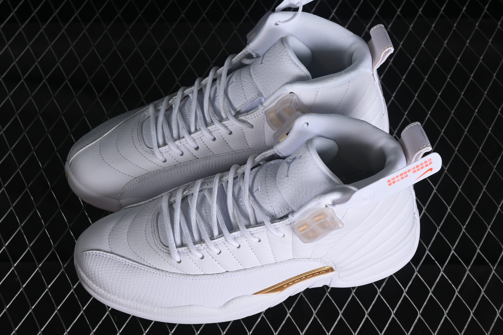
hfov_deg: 27.0
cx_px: 252
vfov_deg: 18.2
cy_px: 168
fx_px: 1048
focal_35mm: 75
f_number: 8
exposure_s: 1/80
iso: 160
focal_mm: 50
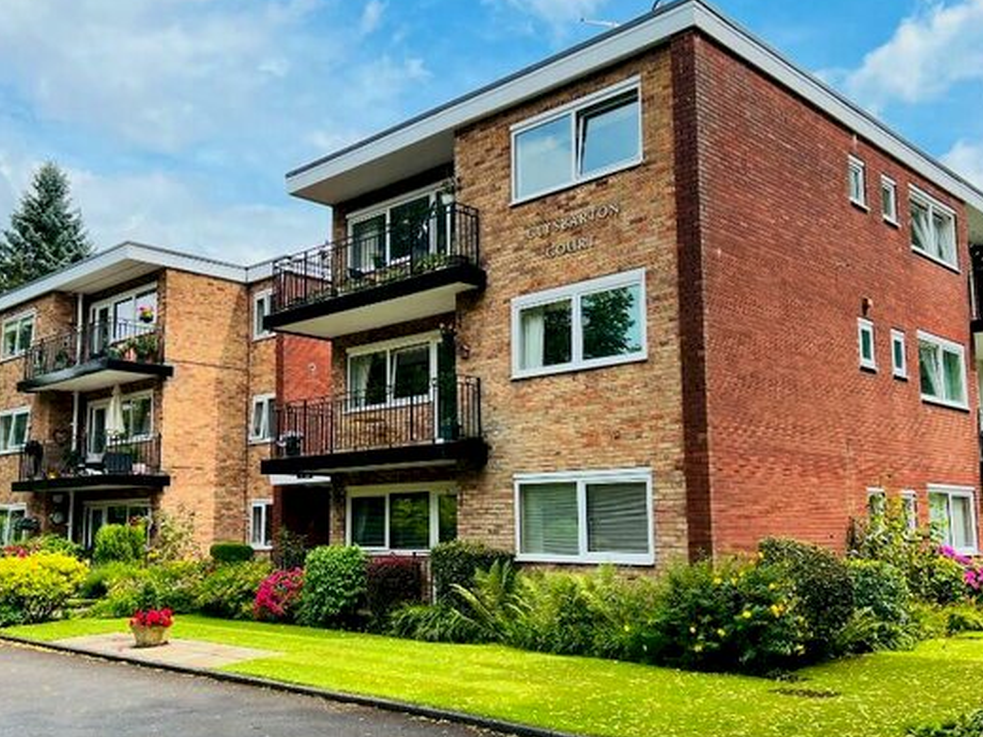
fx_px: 994
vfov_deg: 40.6
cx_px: 431
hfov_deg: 52.5
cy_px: 407
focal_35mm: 35
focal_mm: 5.7
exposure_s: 1/2632
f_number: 1.5
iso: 50
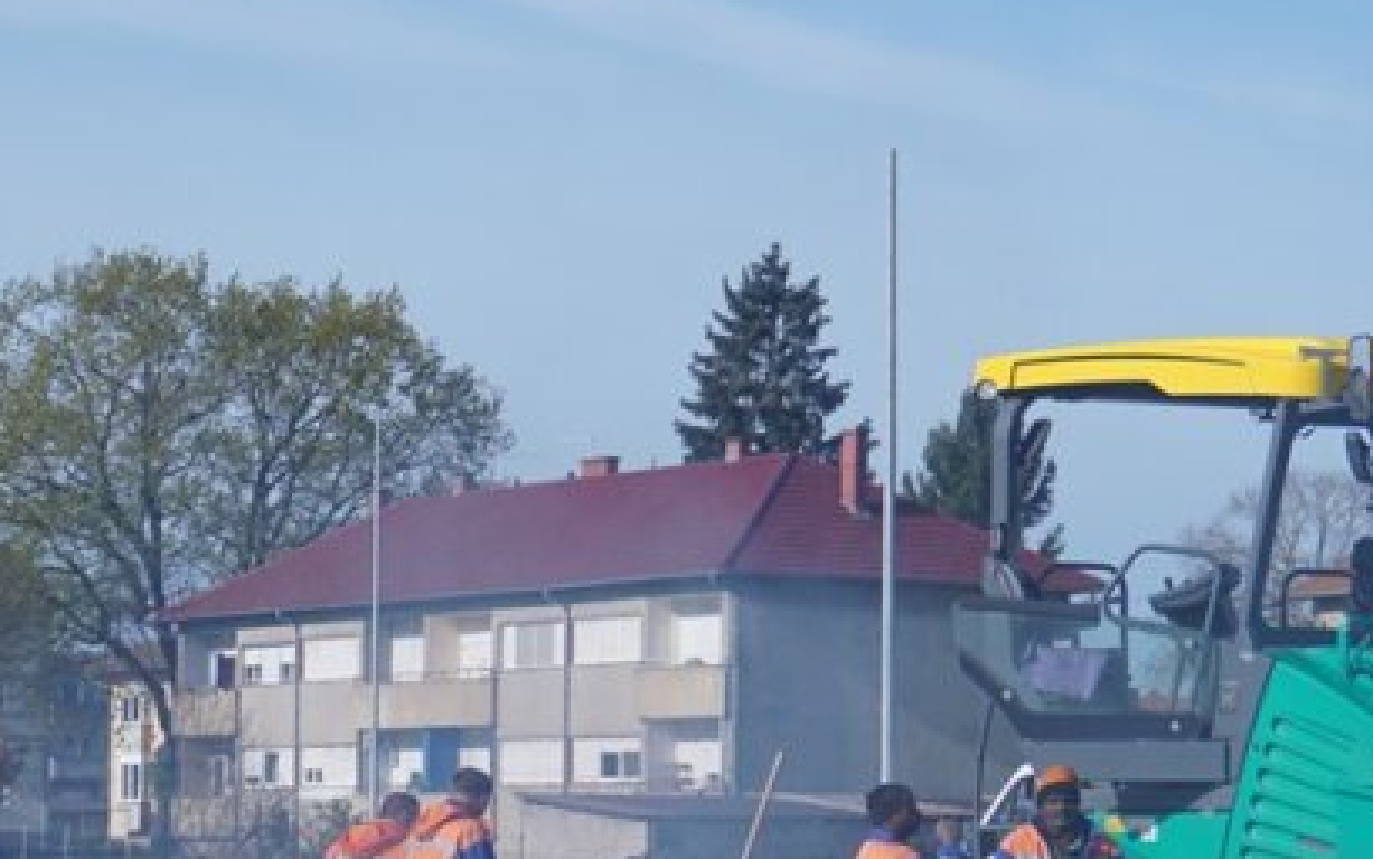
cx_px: 295
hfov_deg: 16.0
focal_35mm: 130
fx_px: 4866
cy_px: 676
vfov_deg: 10.1
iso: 100
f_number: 5
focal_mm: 34
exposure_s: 1/800
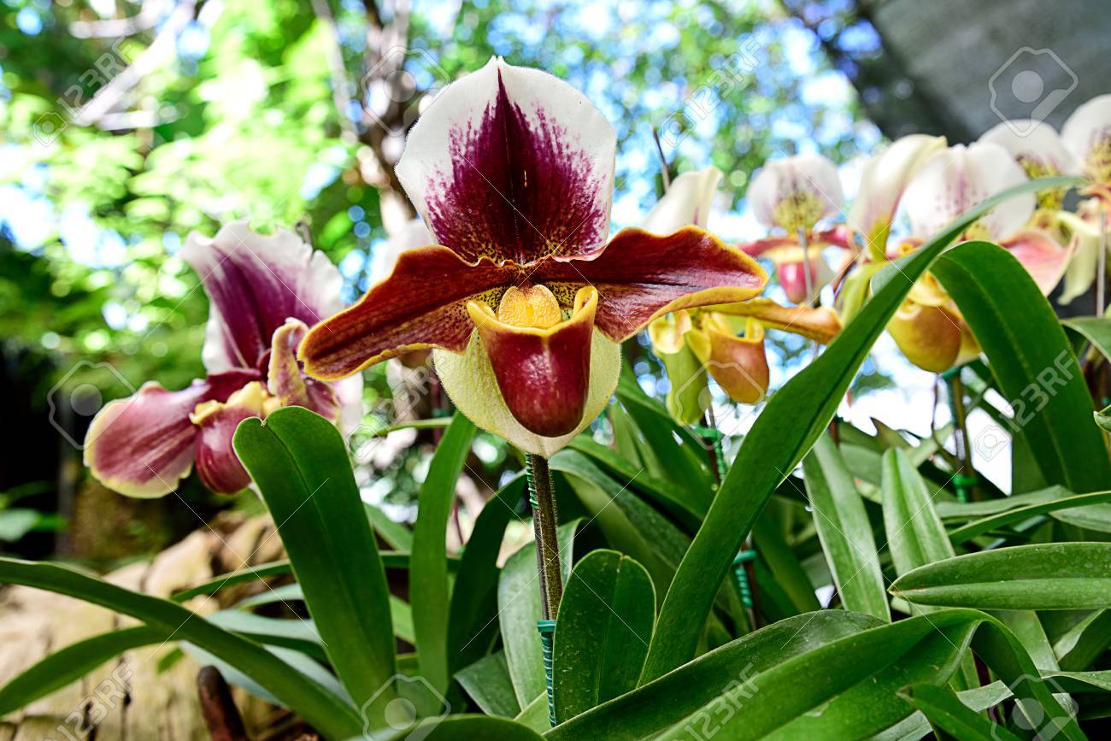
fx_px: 1234
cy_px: 370
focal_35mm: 40
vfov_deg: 33.4
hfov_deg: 48.5
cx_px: 556
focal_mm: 40
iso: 800
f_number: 7.1
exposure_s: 1/60
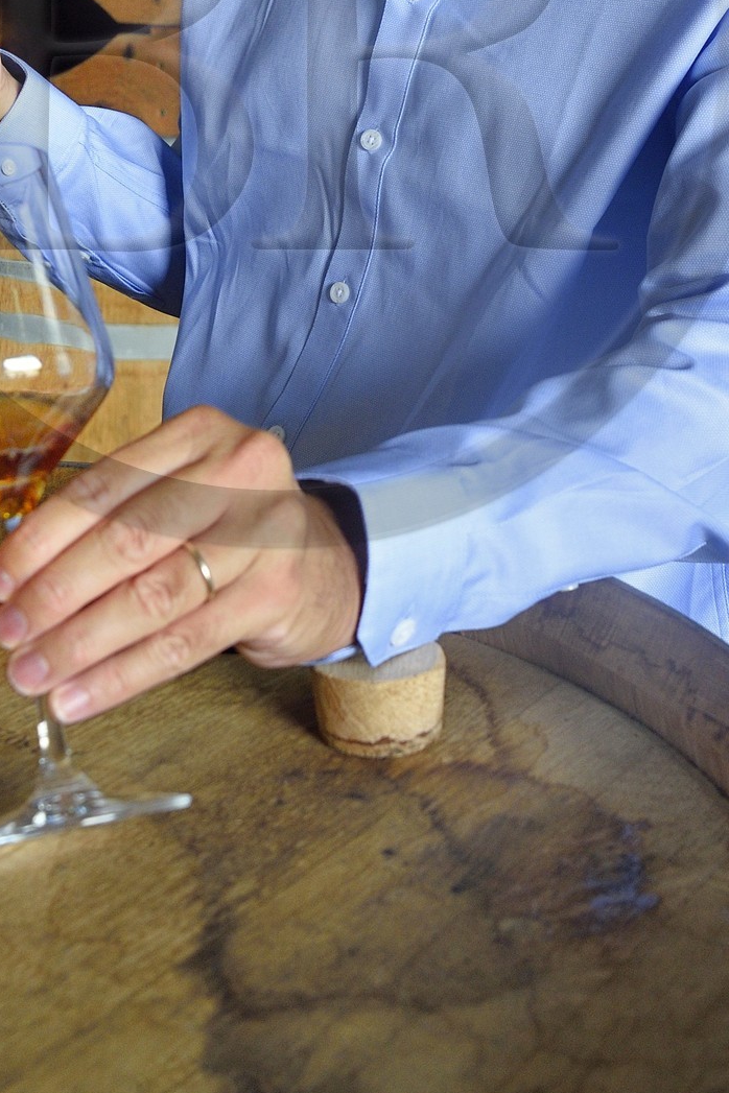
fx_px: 2369
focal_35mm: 78
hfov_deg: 17.5
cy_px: 58
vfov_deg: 25.0
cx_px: 278
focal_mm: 34
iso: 1600
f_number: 7.1
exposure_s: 1/100
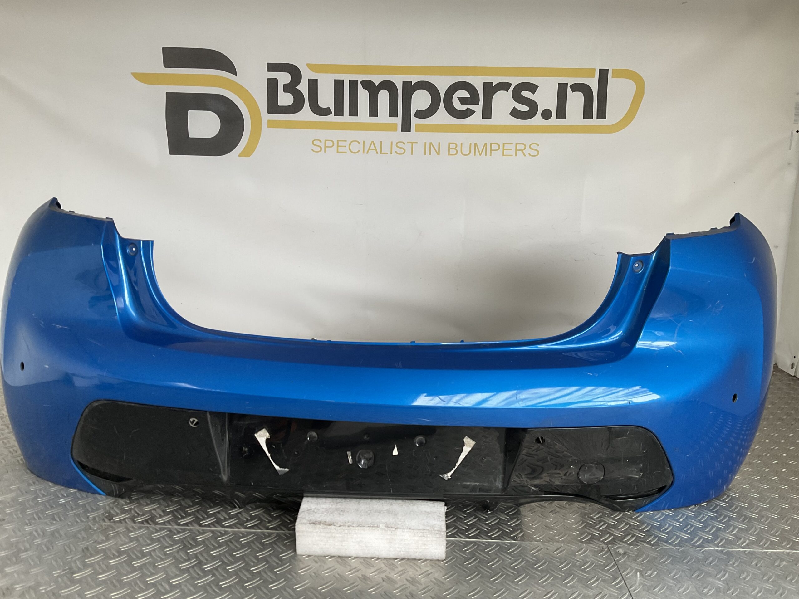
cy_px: 300
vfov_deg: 48.2
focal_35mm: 29
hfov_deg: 61.7
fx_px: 669
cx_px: 400
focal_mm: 3
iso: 50
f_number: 1.8
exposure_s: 1/60
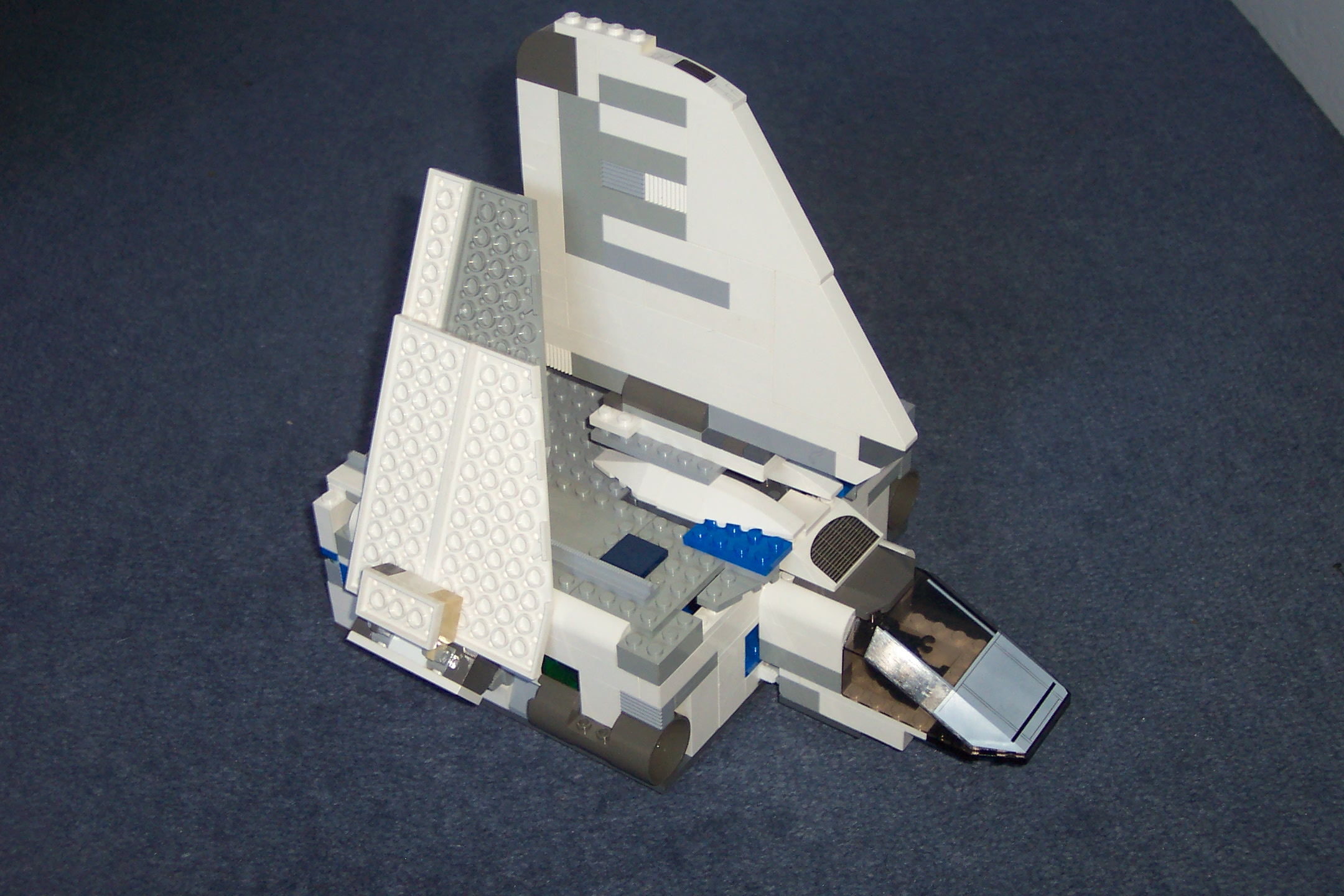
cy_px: 448
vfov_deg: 26.5
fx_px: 1904
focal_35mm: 51
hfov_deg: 38.9
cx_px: 672
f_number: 3.4
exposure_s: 1/45
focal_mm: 10.7
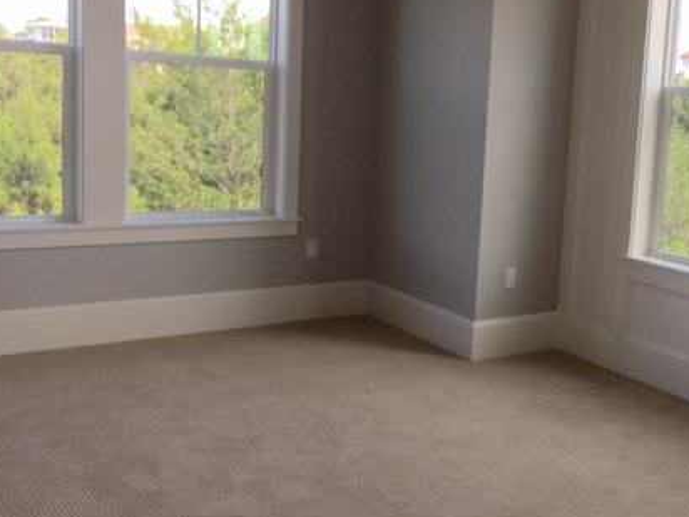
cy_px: 221
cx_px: 523
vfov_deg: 32.1
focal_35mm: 45
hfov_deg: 40.8
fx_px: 896
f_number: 2.2
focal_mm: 4.15
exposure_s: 1/347
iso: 32
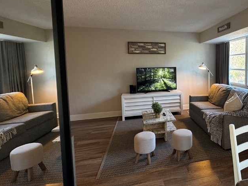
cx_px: 184
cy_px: 76
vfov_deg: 58.5
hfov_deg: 69.5
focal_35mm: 23
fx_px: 165
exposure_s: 1/60
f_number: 2.2
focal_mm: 2.22
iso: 160
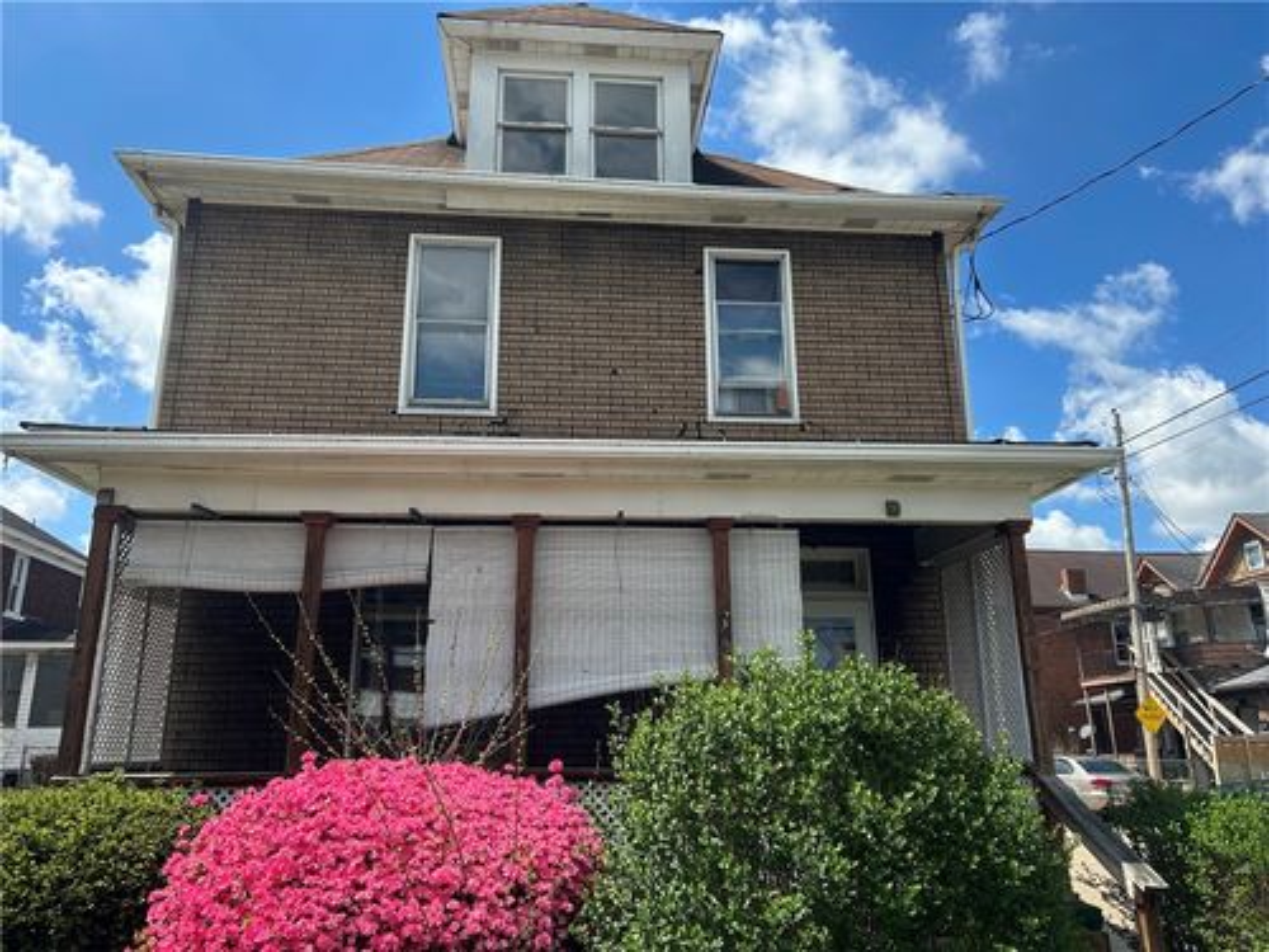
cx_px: 634
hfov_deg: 67.3
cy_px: 476
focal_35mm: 26
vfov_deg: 53.1
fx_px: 953
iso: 50
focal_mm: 5.7
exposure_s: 1/2353
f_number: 1.5
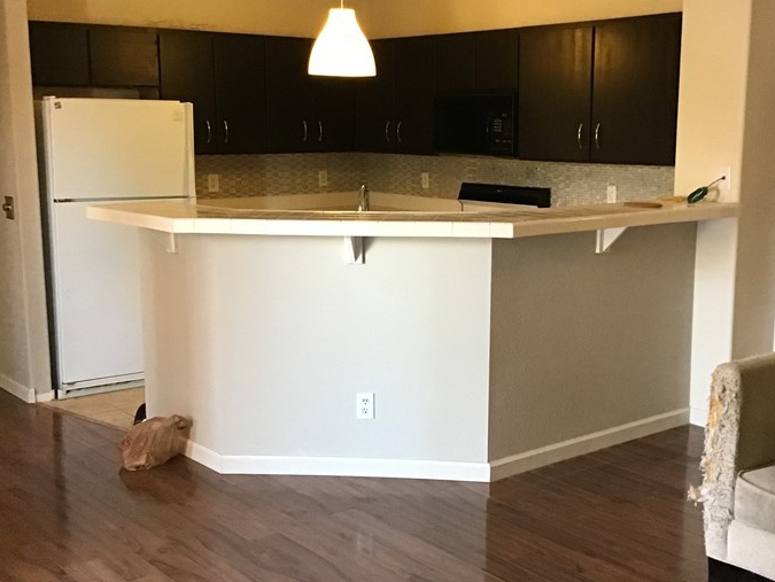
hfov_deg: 40.4
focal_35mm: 47
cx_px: 419
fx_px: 1053
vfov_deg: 30.9
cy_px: 281
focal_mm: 3.3
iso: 200
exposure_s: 1/30
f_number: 2.4
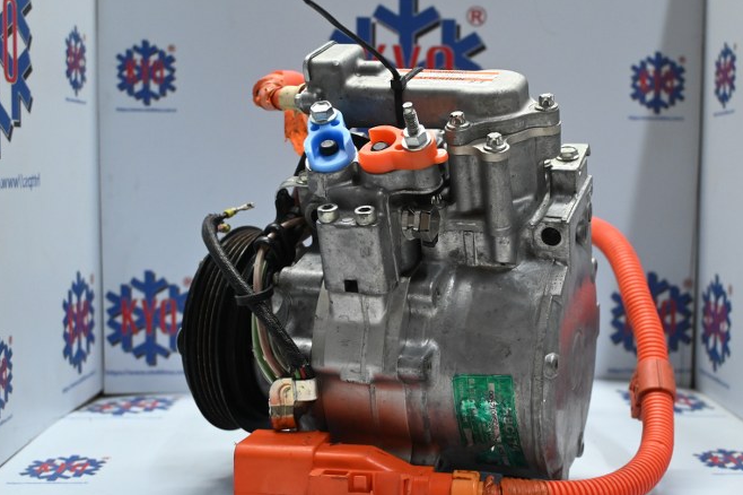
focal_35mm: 46
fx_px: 941
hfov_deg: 42.9
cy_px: 258
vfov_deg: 29.5
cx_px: 438
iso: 1400
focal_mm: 25
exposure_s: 1/125
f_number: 4.2
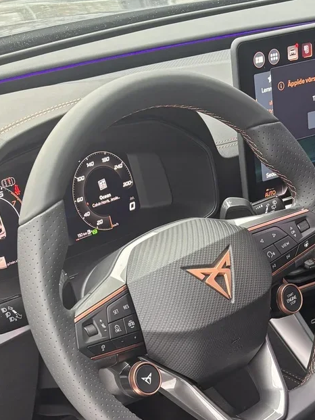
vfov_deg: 25.9
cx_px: 252
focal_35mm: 67
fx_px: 813
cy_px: 504
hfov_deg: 21.7
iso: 160
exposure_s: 1/60
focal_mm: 5.96
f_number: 1.6
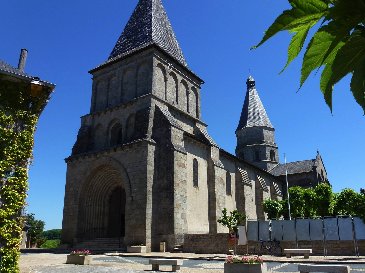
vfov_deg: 51.3
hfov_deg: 65.4
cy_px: 136
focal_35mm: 27
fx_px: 284
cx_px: 182
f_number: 4
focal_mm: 4.7
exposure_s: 1/800
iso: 100
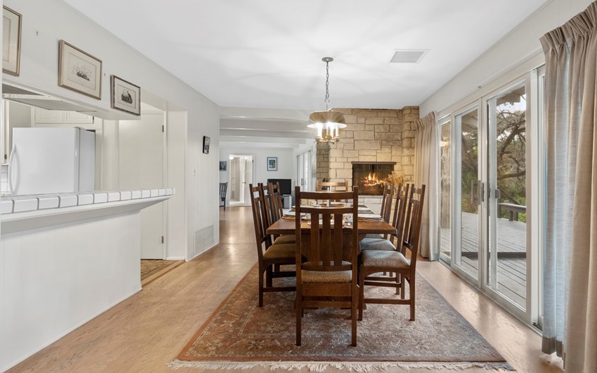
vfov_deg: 65.0
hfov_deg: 90.8
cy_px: 190
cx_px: 327
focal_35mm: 18
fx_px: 293
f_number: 8
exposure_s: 1/2
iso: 1250
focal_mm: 16
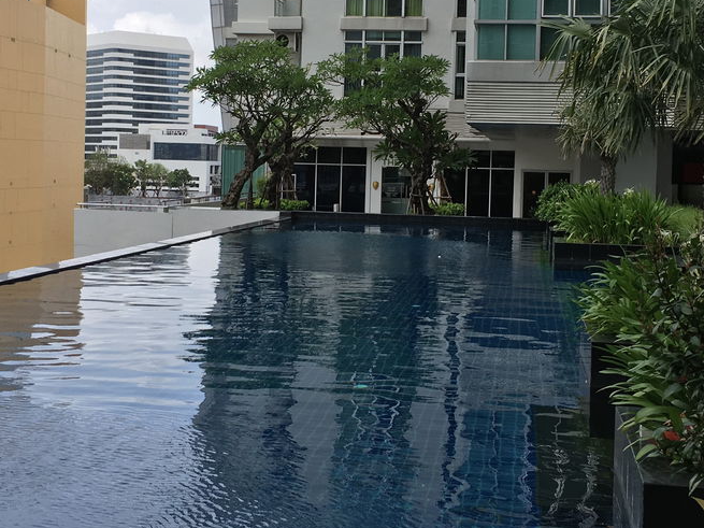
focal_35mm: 55
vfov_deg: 26.5
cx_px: 357
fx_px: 1118
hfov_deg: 34.9
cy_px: 192
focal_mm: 4.15
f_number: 2.2
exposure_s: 1/938
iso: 25
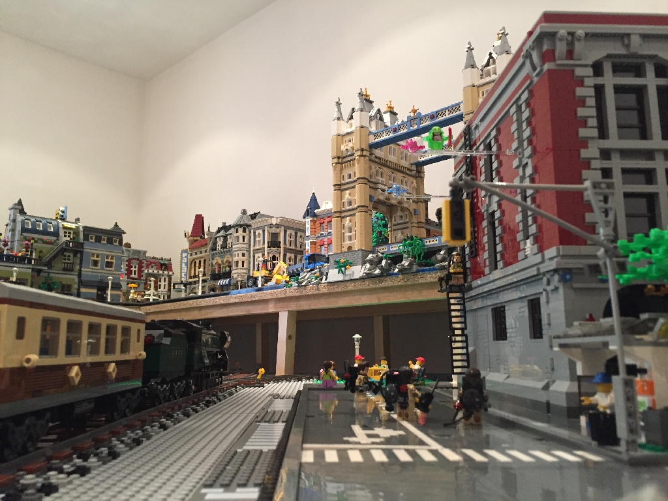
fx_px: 560
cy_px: 250
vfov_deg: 48.2
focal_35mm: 29
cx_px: 334
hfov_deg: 61.7
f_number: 2.2
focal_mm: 4.15
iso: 250
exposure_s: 1/33
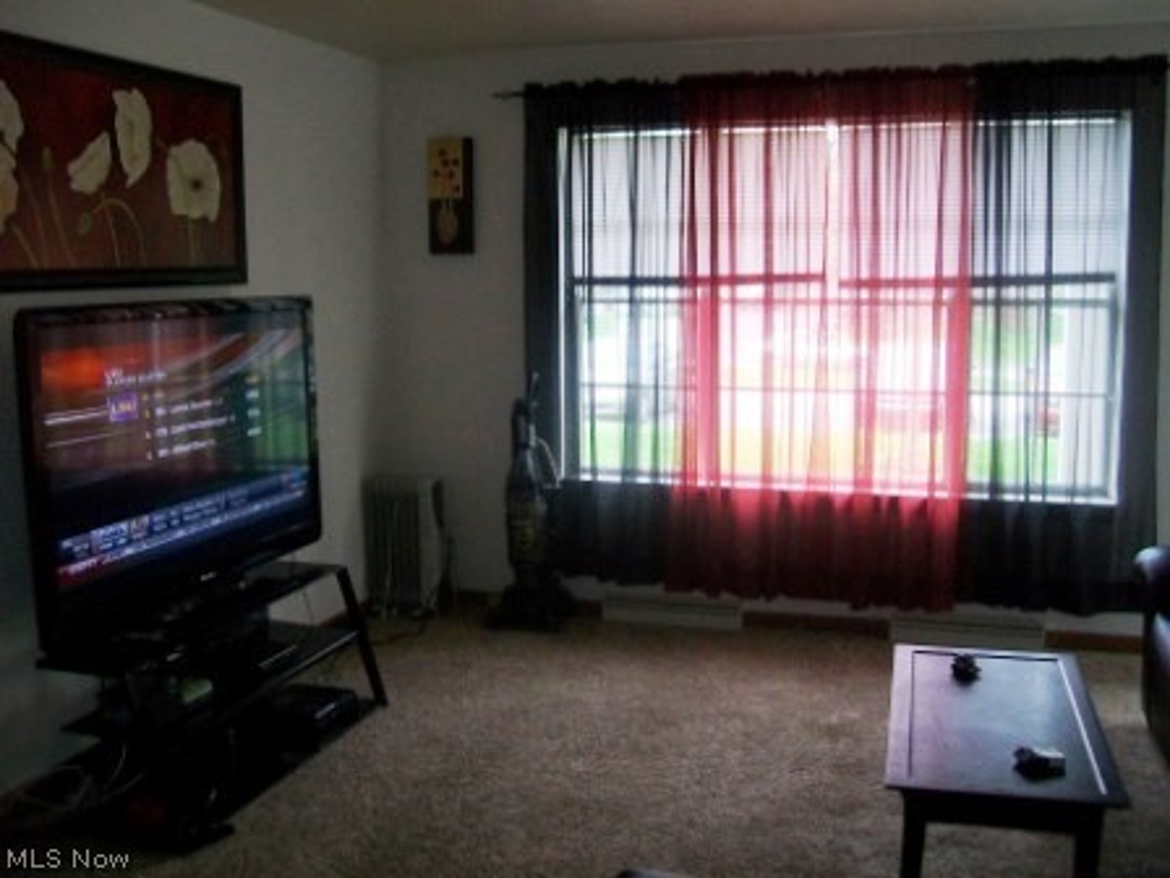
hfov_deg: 54.0
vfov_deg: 41.8
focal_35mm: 34
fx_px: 1149
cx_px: 585
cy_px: 439
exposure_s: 1/60
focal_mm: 6.1
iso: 160
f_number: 2.7
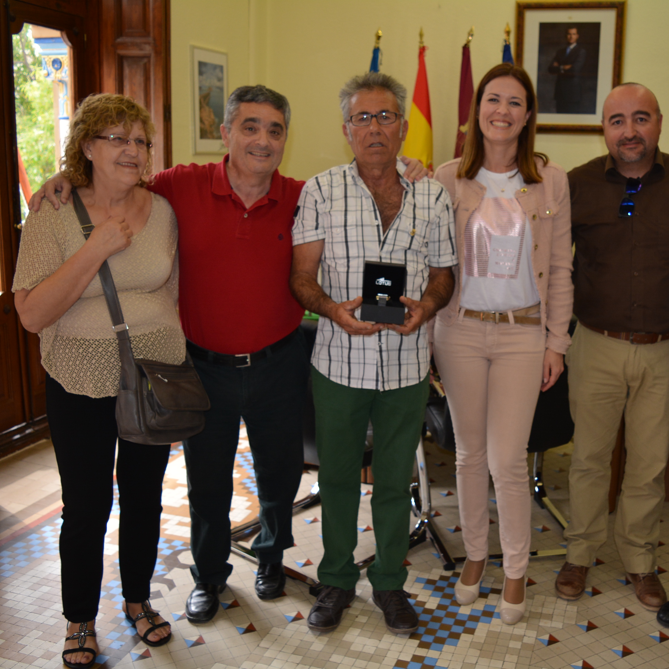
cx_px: 439
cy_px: 339
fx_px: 765
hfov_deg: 46.6
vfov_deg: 47.2
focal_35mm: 35
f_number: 3.5
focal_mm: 18
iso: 280
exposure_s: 1/125
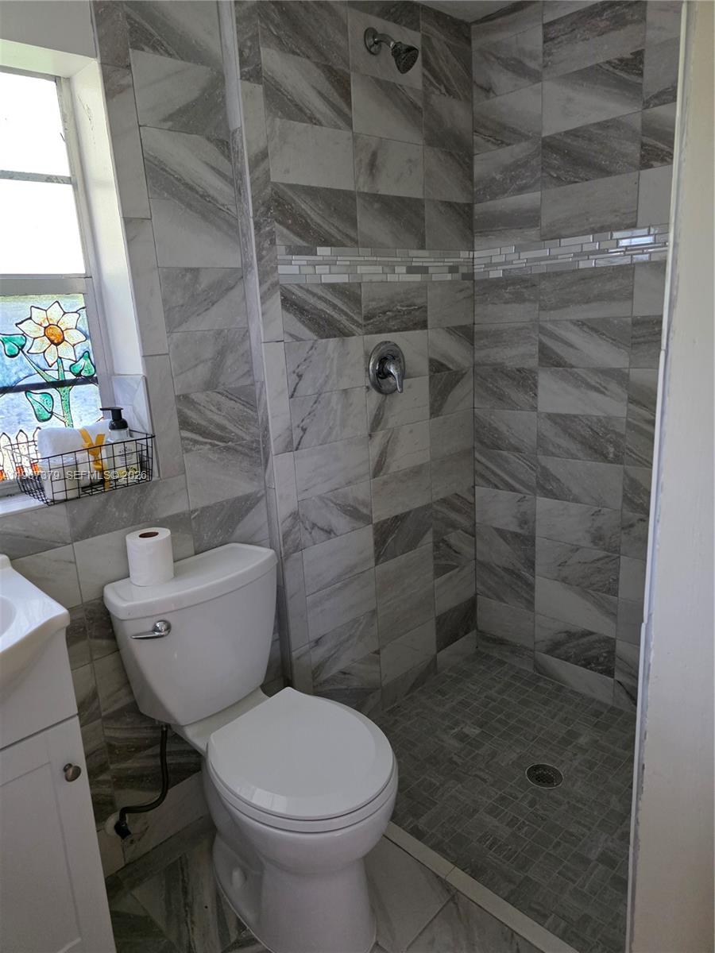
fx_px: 633
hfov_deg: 58.9
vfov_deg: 73.9
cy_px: 476
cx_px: 358
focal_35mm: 23
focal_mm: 6.3
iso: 1000
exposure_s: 1/120
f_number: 1.7
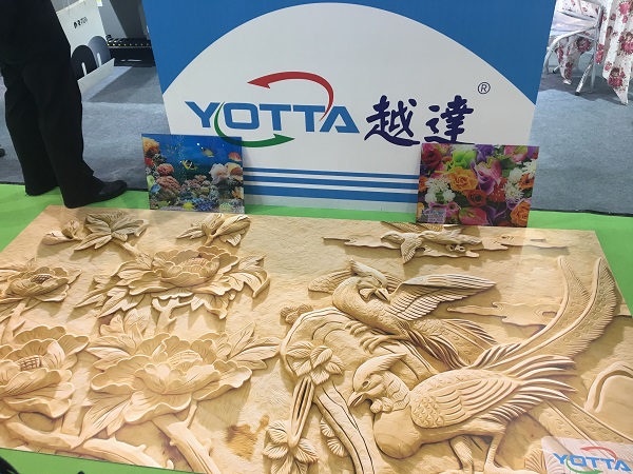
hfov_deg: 61.7
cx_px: 316
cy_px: 237
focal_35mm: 29
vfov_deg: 48.2
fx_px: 530
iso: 100
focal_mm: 4.15
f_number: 2.2
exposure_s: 1/33
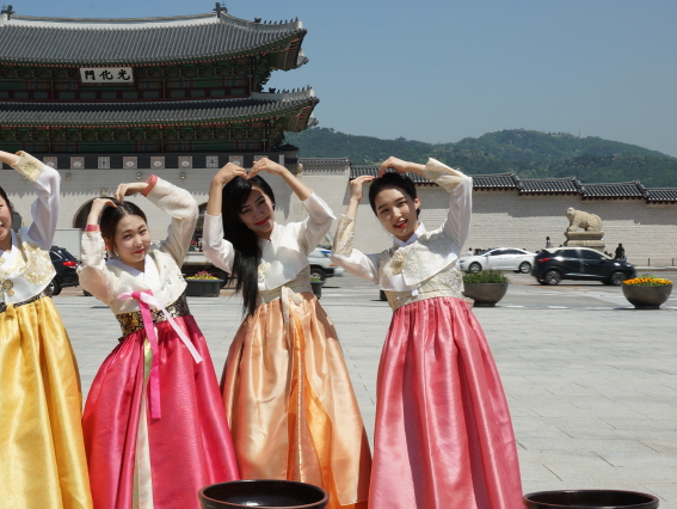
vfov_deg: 24.0
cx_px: 228
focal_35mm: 61
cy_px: 315
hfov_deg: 31.4
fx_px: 1194
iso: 100
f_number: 13
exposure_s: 1/90
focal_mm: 40
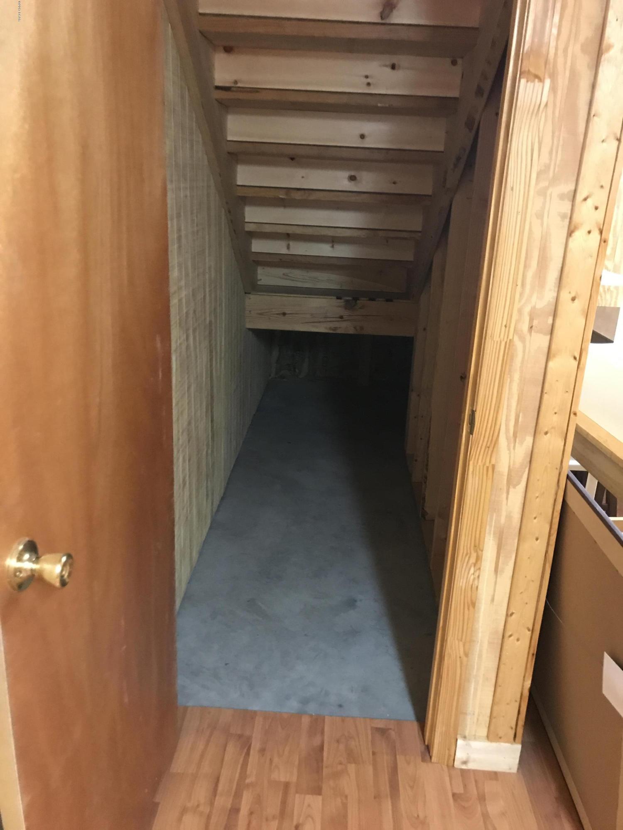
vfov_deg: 63.4
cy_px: 415
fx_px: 672
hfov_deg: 49.7
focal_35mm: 28
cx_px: 312
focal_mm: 3.99
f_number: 1.8
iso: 100
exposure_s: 1/6
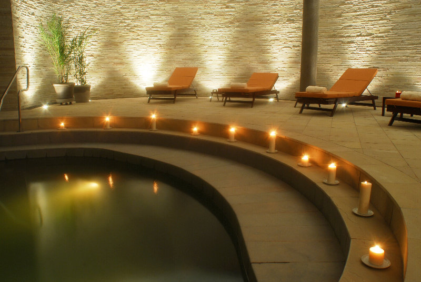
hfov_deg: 61.9
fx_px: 351
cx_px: 210
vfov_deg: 43.7
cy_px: 141
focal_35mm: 30
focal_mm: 20
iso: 100
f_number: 14
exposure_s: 10
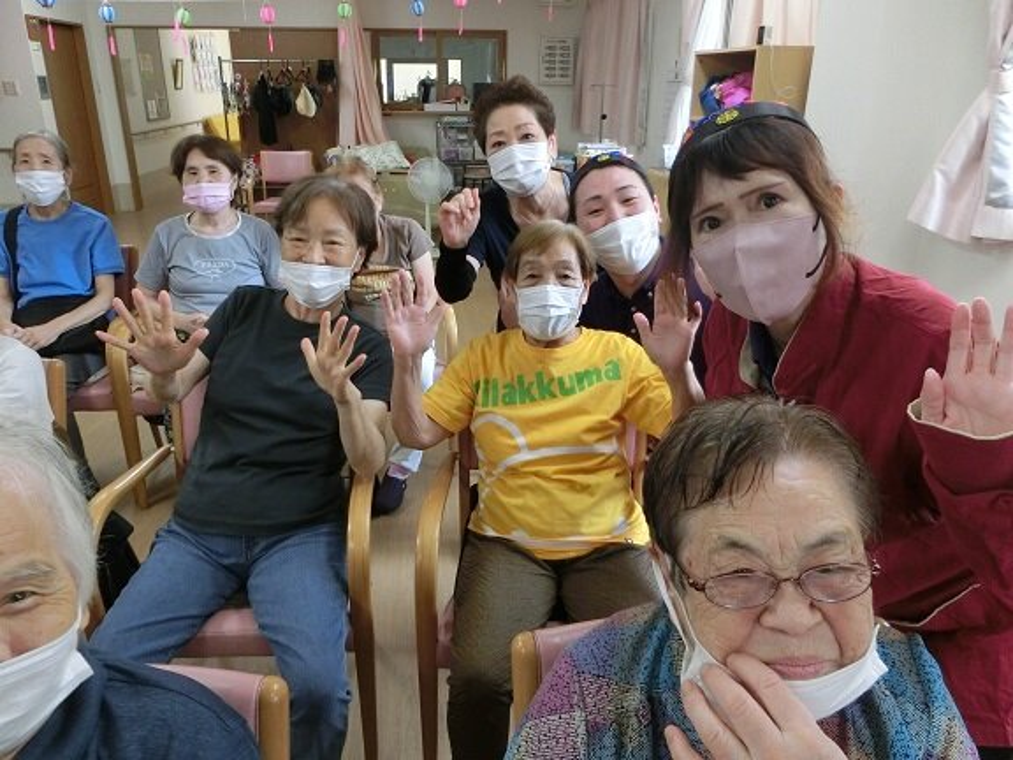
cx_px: 506
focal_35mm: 25
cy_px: 380
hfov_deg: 69.4
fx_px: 732
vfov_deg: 54.9
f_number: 3.5
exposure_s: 1/50
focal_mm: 4.5
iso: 400
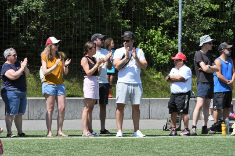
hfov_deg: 9.1
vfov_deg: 6.1
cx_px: 117
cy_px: 78
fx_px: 1482
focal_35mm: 227
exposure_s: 1/1000
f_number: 9
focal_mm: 150
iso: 640
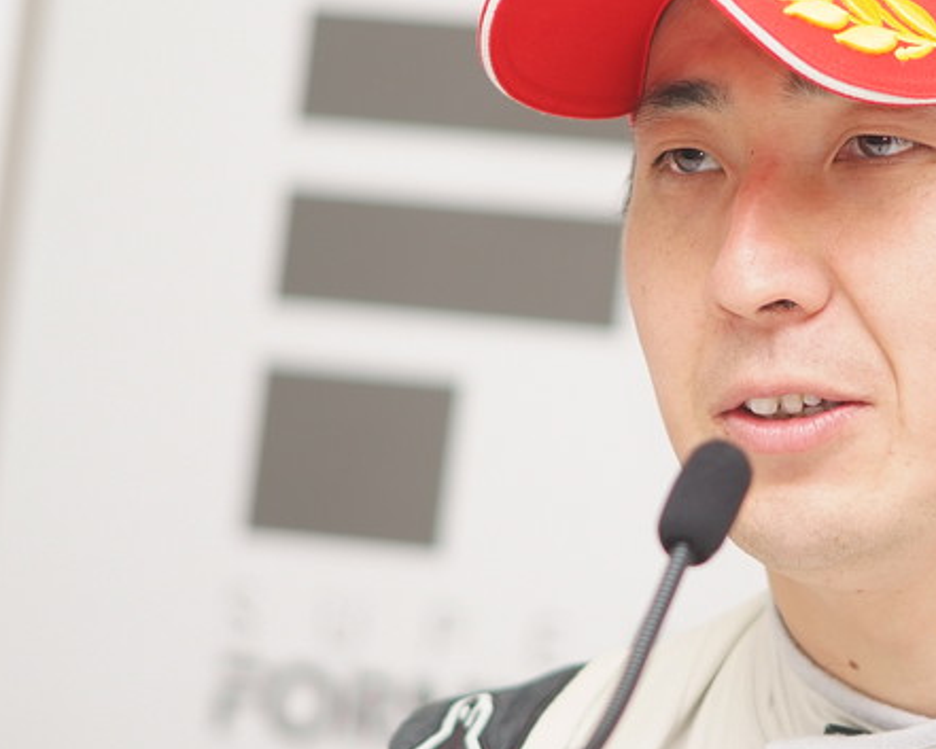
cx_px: 739
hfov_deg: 4.7
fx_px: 11471
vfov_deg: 3.7
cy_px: 316
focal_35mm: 414
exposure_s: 1/125
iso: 400
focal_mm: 180
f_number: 2.8
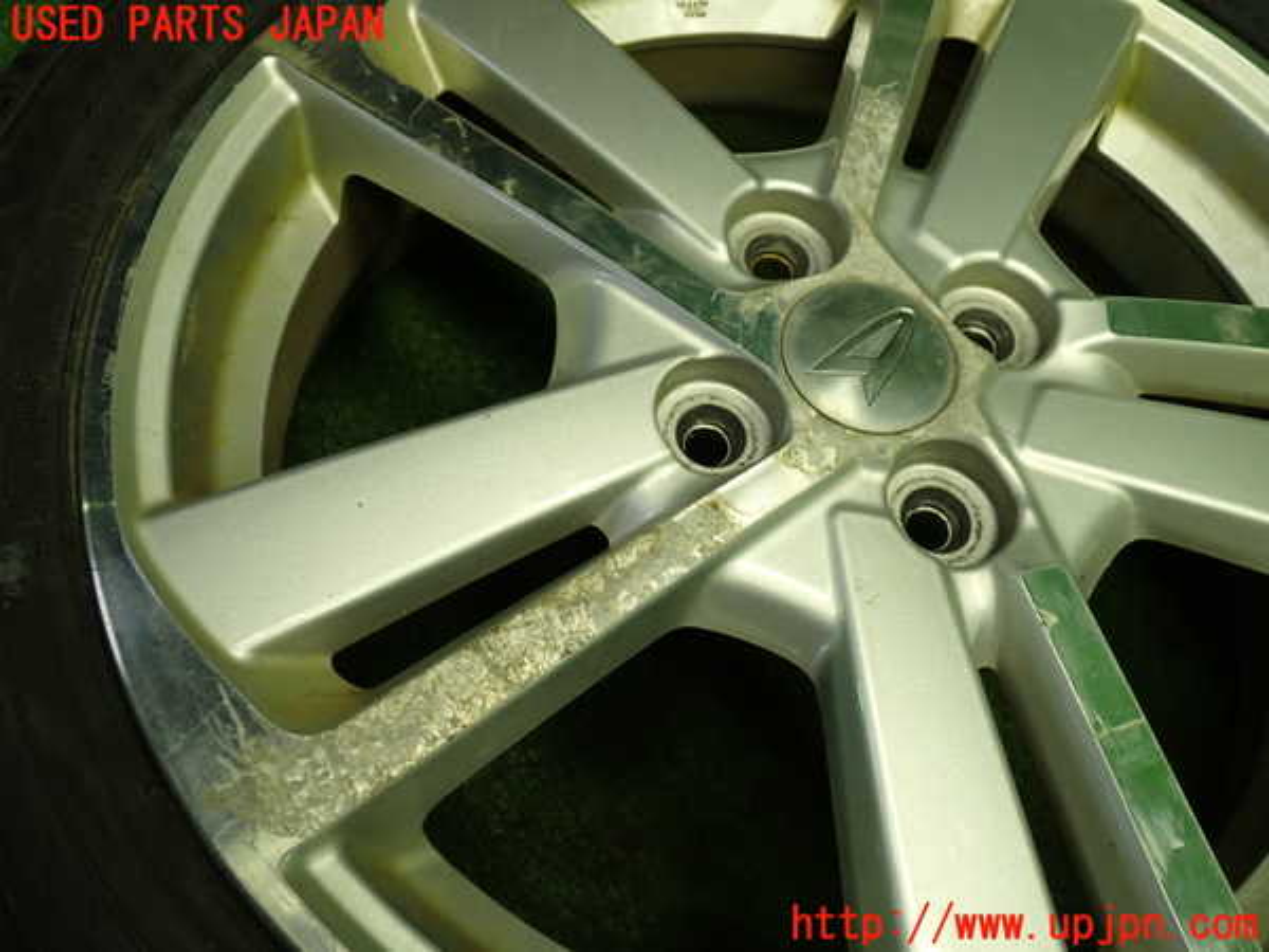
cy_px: 476
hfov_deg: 60.0
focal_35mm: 30
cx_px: 634
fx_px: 1100
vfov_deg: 46.8
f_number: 2.3
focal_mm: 5.4
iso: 125
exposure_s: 1/60
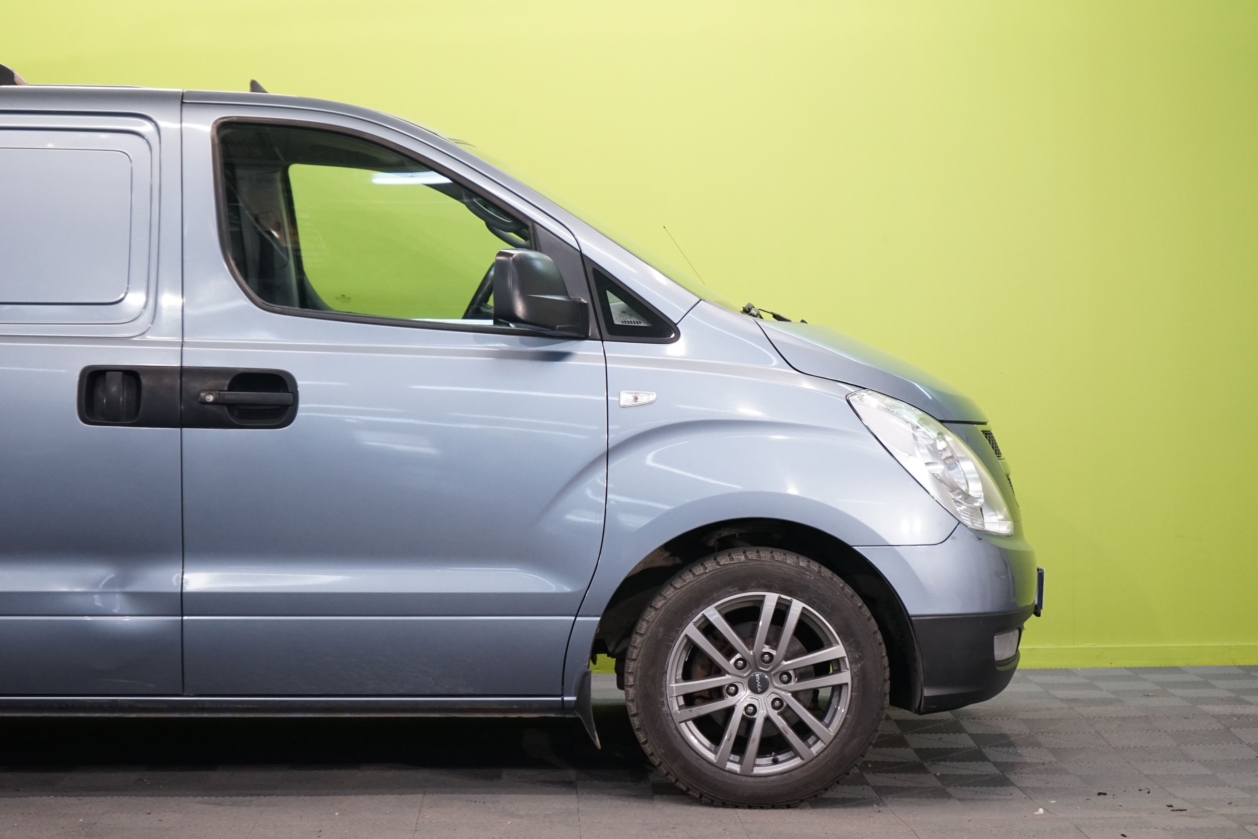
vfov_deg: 19.5
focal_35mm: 70
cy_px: 420
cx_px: 629
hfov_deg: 28.8
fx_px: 2446
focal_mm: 70
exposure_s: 1/100
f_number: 5.6
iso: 2000
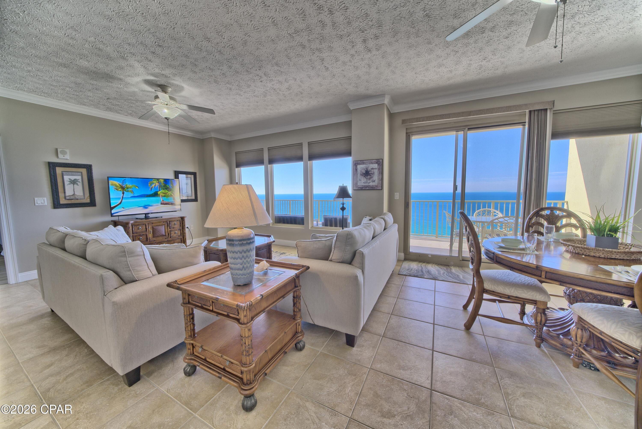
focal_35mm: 12
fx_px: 214
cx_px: 321
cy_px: 214
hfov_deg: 112.6
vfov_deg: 90.1
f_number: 13
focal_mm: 12
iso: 800
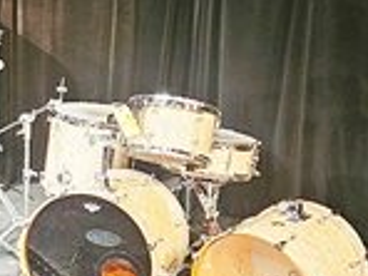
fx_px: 1042
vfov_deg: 15.1
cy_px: 185
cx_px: -39
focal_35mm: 98
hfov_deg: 19.2
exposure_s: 1/24
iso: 640
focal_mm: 5.4
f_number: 1.8
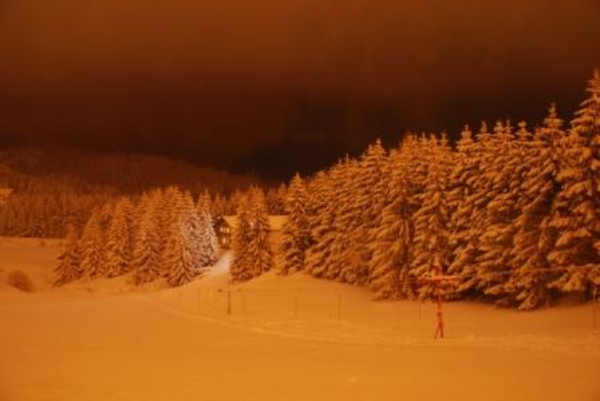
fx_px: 651
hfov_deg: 49.5
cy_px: 200
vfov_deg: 34.3
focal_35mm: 39
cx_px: 300
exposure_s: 15
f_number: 4
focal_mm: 26
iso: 100
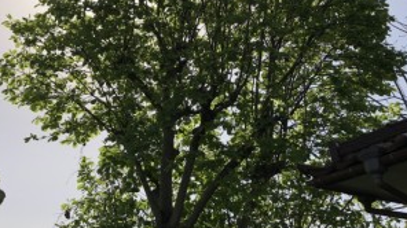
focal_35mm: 46
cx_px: 194
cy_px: 115
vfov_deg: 25.9
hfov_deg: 44.6
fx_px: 496
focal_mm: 3.99
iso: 20
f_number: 1.8
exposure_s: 1/3205
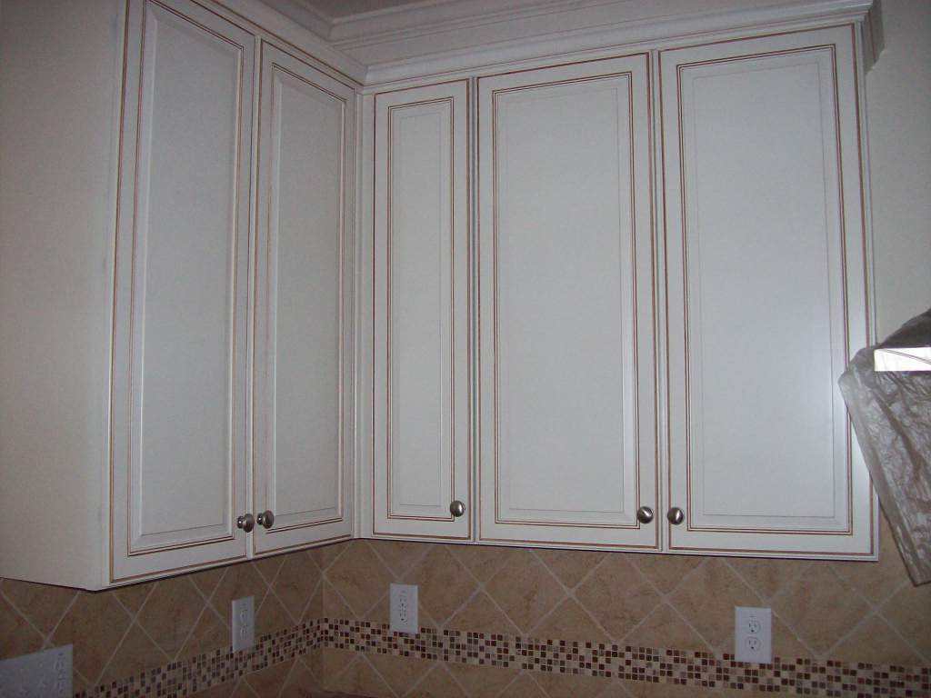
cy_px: 349
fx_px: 968
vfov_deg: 39.7
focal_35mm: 36
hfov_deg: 51.4
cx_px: 466
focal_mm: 6
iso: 140
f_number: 2.7
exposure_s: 1/64
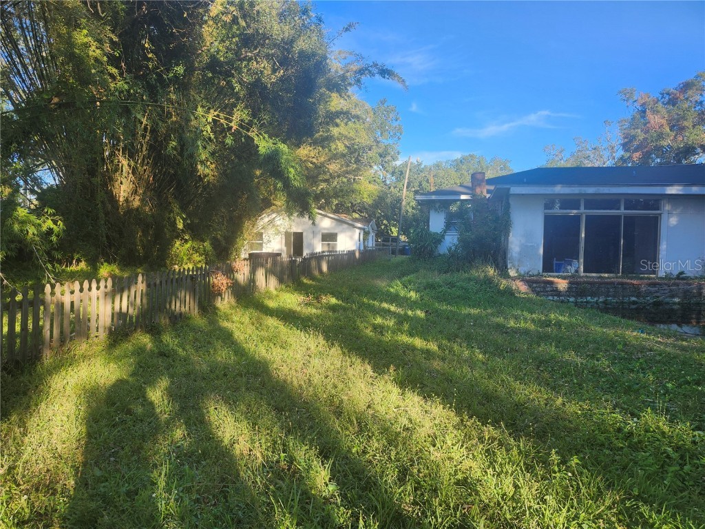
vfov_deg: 58.9
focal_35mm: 23
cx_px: 352
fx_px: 468
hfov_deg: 73.9
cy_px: 264
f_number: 1.8
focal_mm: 5.54
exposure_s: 1/342
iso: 25
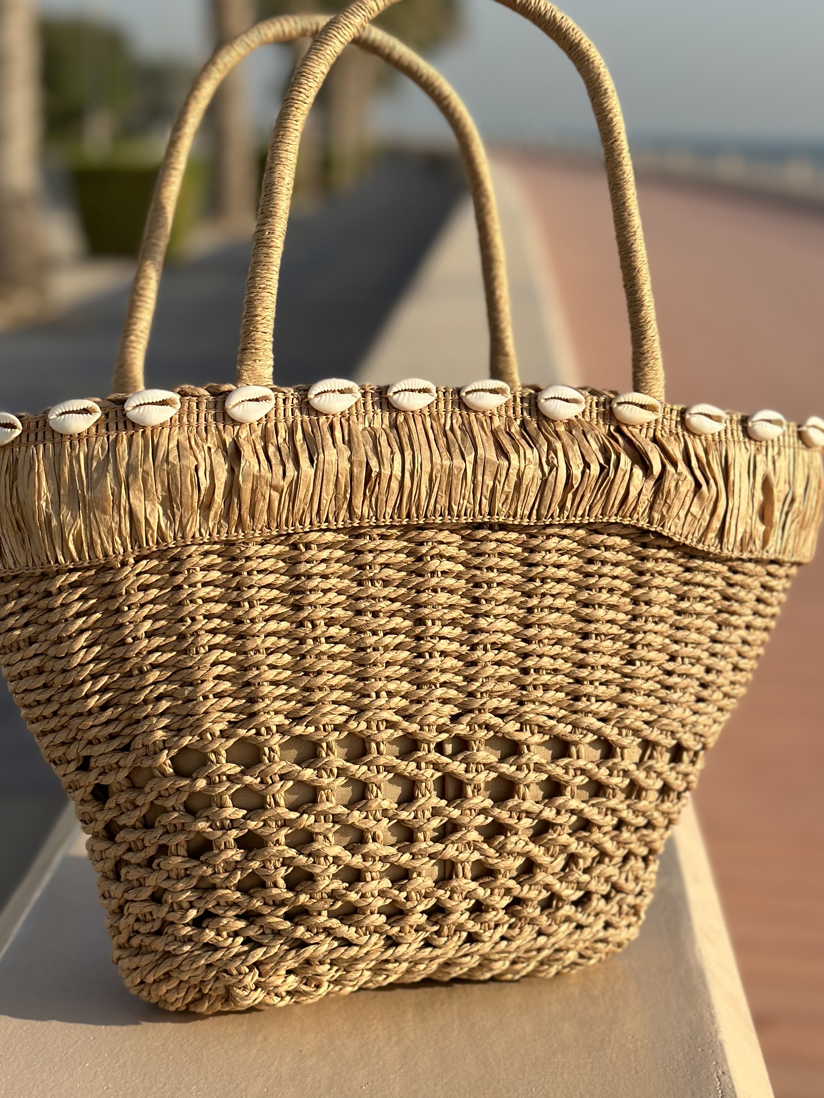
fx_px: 2063
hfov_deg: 22.6
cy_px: 430
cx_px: 383
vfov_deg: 29.7
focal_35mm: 65
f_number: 1.78
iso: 100
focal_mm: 6.86
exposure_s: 1/5263
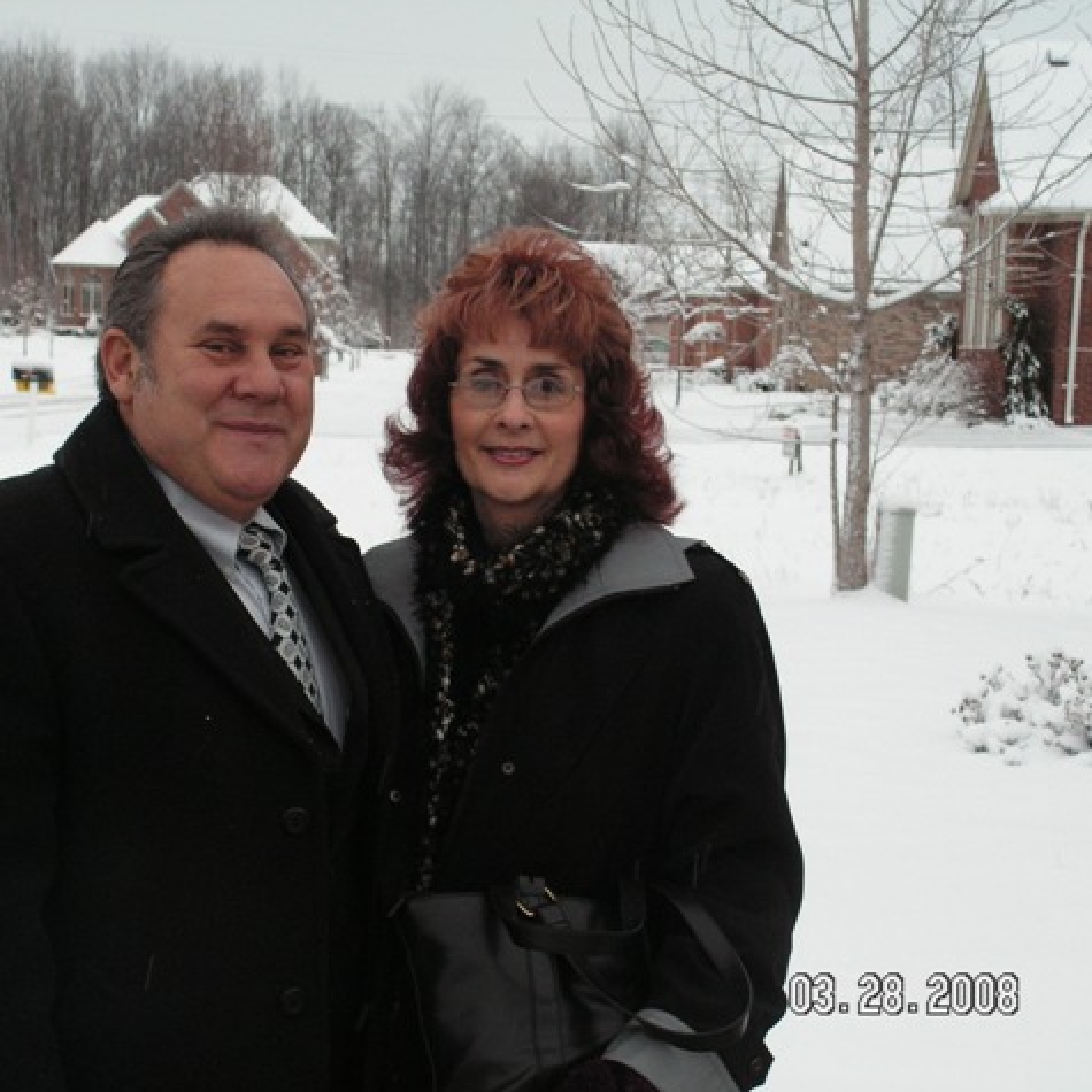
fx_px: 2891
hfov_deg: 21.3
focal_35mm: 81
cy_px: 549
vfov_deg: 21.4
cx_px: 405
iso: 80
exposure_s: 1/80
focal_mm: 11.4
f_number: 3.3
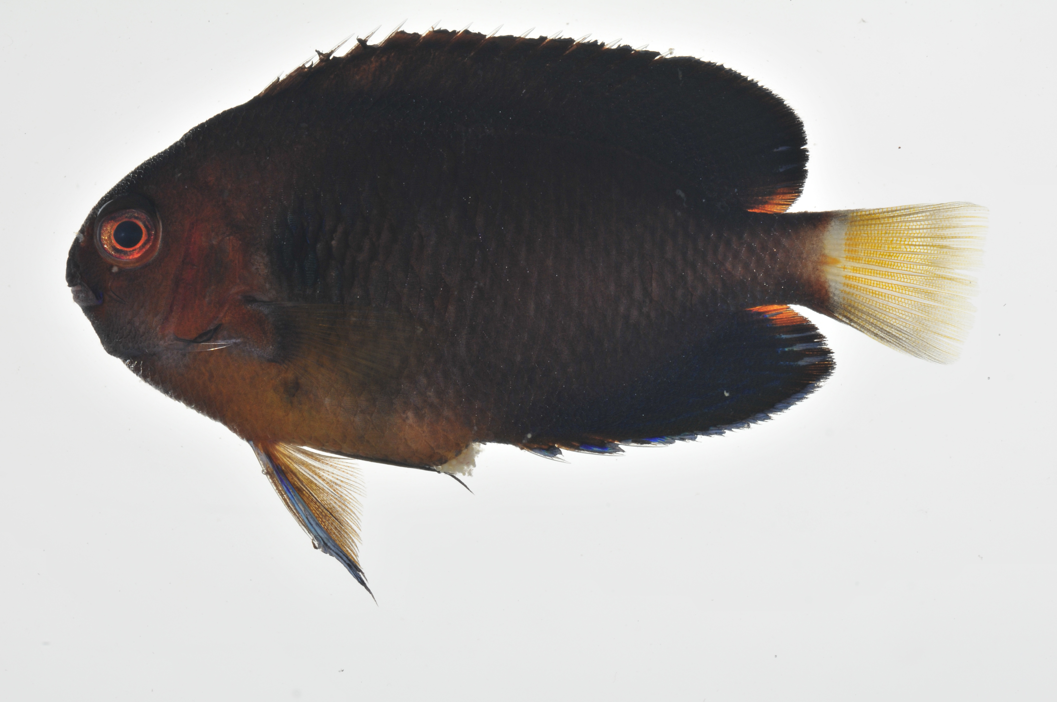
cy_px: 351
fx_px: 4619
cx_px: 528
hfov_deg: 13.1
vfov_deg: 8.7
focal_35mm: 158
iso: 200
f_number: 22
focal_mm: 105
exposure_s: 1/60
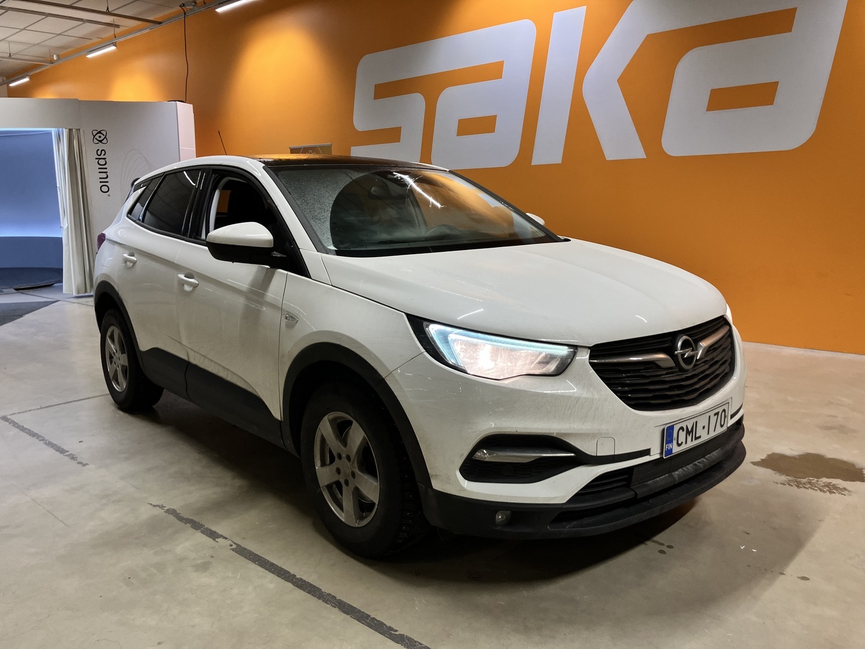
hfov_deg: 63.4
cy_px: 324
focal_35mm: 28
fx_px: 700
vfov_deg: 49.7
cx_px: 432
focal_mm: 3.99
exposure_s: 1/100
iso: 50
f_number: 1.8
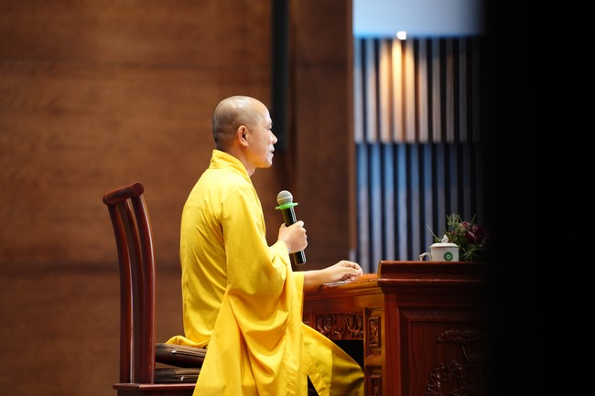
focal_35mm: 150
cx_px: 298
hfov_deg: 13.7
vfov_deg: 9.1
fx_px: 2478
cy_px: 198
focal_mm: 150
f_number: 2.8
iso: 2000
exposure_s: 1/100
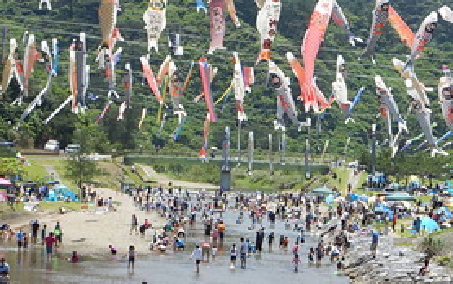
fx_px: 1902
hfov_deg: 13.6
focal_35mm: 154
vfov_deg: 8.5
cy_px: 98
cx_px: 253
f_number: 4.8
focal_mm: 18.1
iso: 125
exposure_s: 1/500
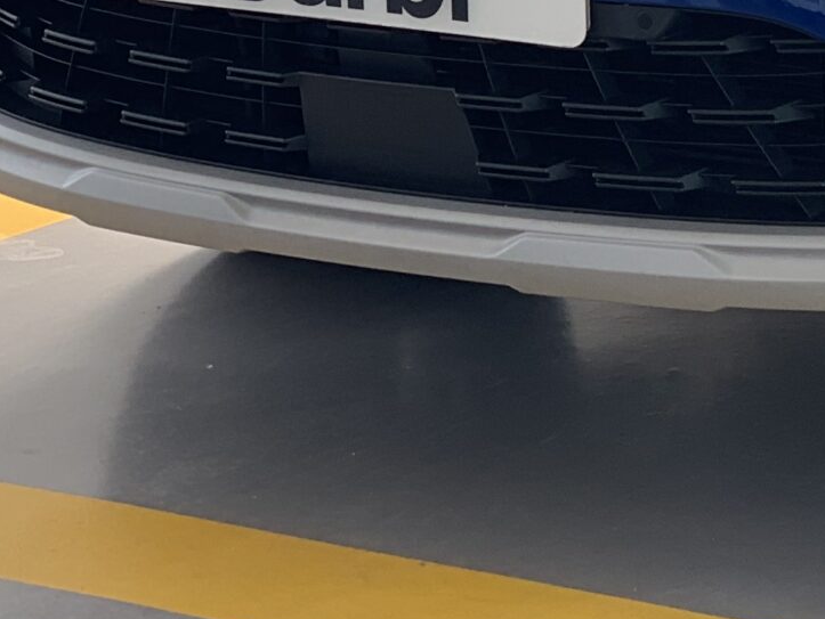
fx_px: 4387
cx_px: 1259
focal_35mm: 184
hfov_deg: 10.4
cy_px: -429
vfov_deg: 7.9
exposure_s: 1/122
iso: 40
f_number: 2.4
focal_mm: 6
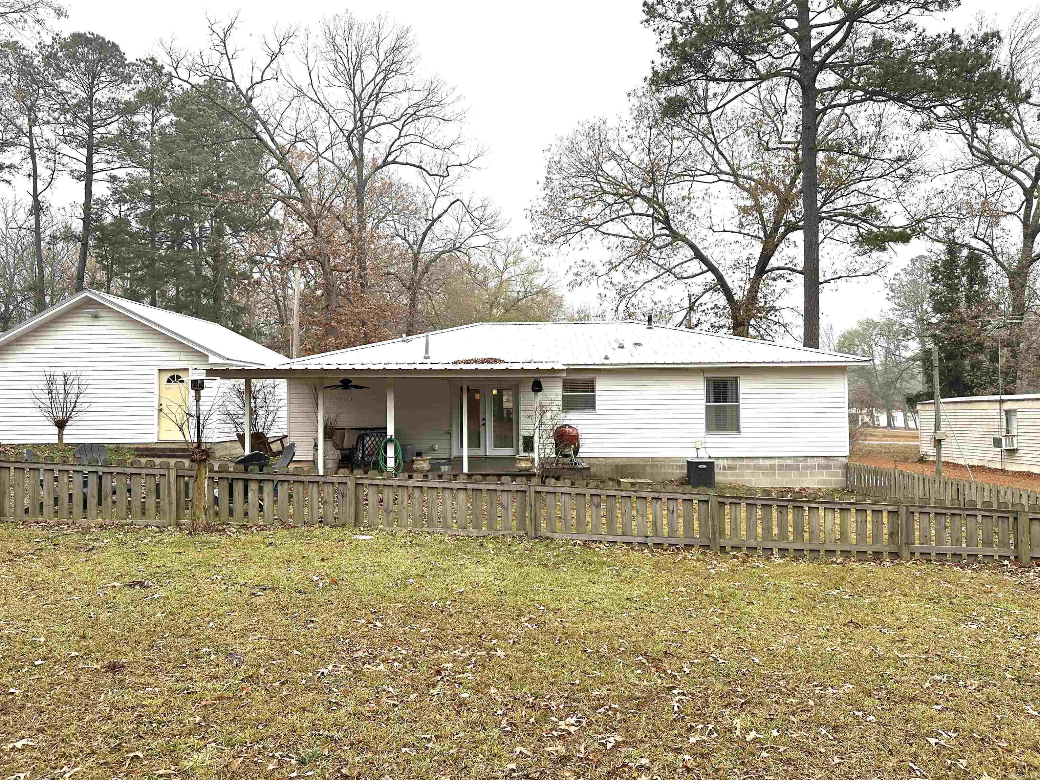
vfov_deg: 56.8
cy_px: 390
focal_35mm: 24
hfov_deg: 71.6
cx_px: 520
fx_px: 721
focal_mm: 6.86
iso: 80
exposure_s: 1/829
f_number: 1.78
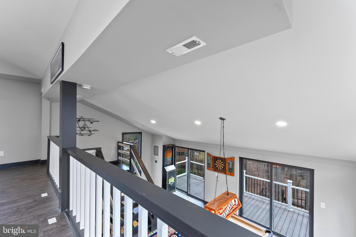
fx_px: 138
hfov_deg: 104.2
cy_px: 118
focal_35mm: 14
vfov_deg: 81.2
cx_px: 178
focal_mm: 14
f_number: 8
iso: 100
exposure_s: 1/1.67
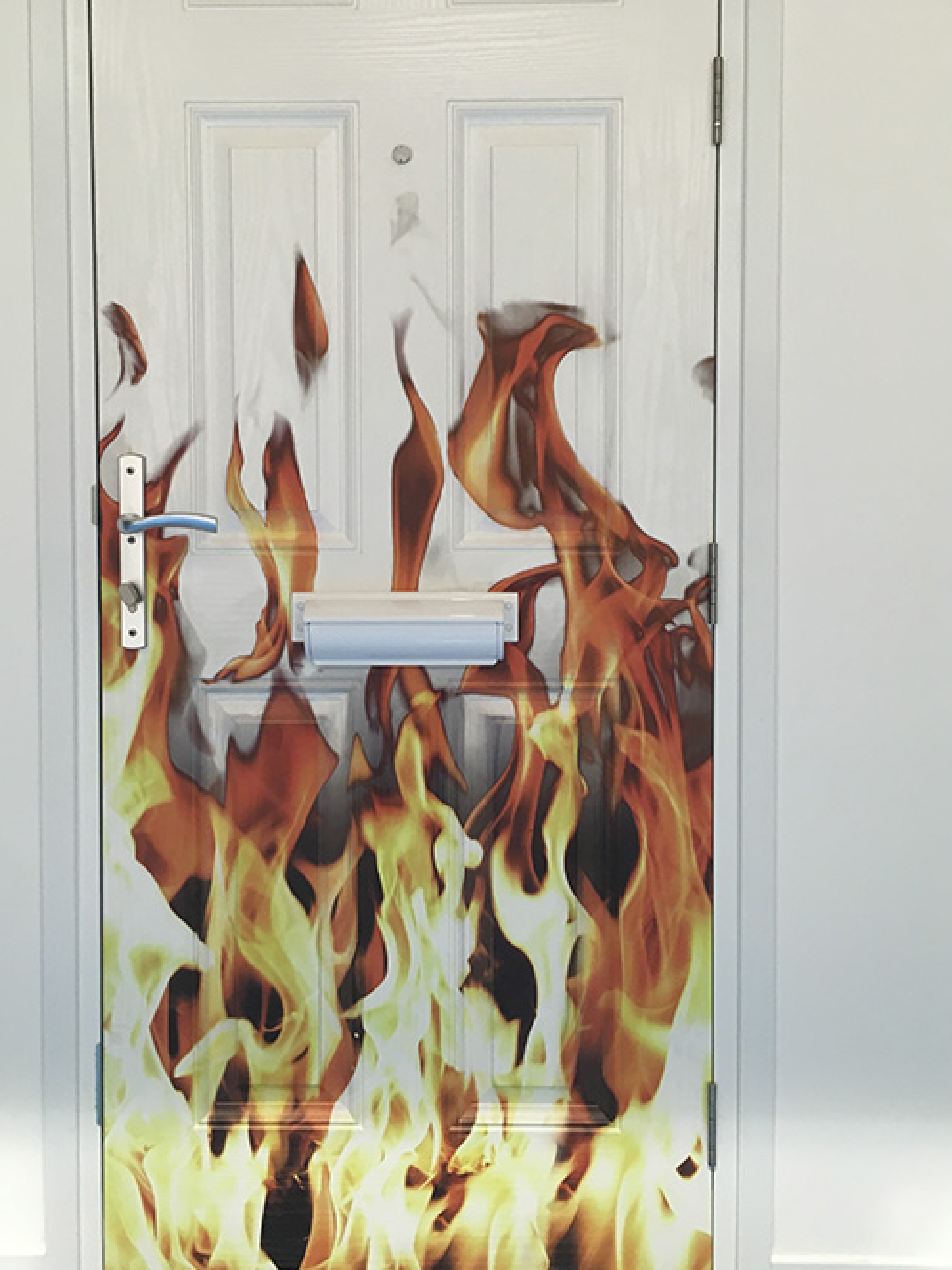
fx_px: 1284
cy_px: 575
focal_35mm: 35
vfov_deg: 52.6
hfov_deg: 40.7
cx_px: 450
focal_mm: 4.15
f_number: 2.2
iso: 40
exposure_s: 1/33
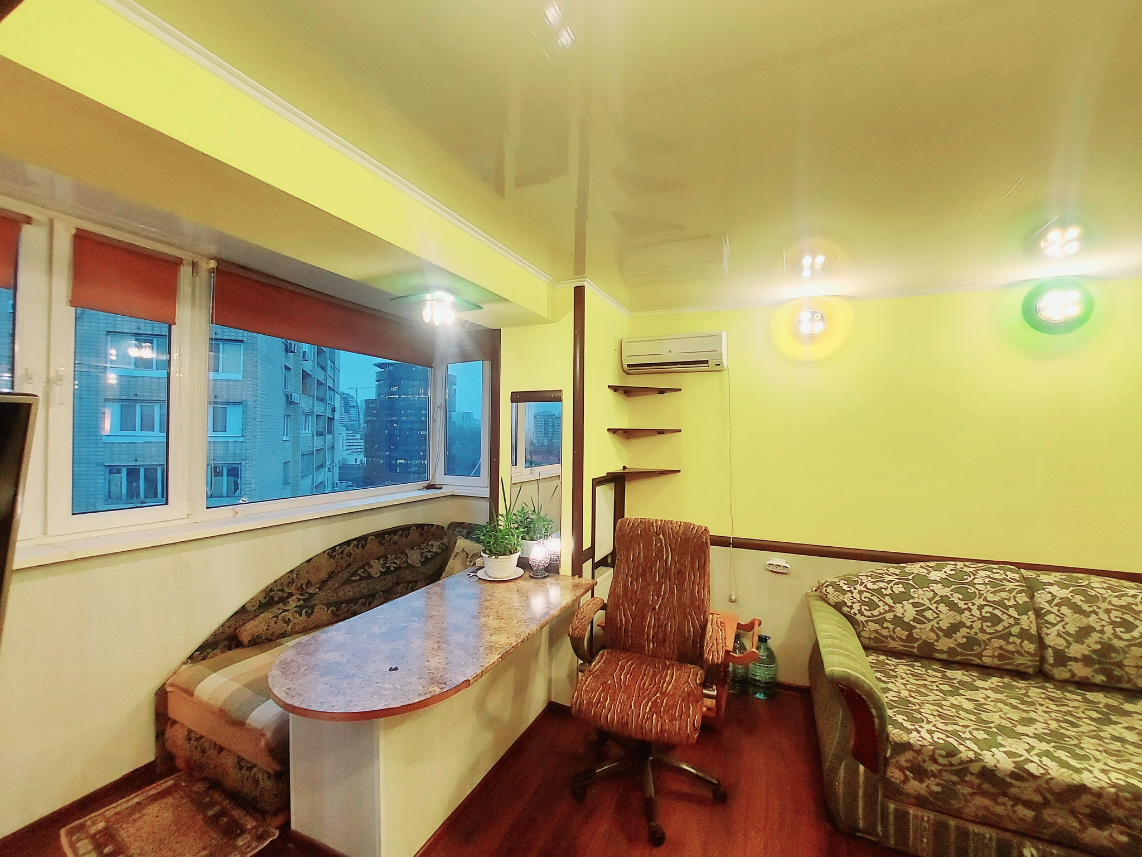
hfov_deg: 106.2
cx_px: 571
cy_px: 428
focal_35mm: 13
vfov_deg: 89.9
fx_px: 429
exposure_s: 1/50
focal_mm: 1.74
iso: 250
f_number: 2.2
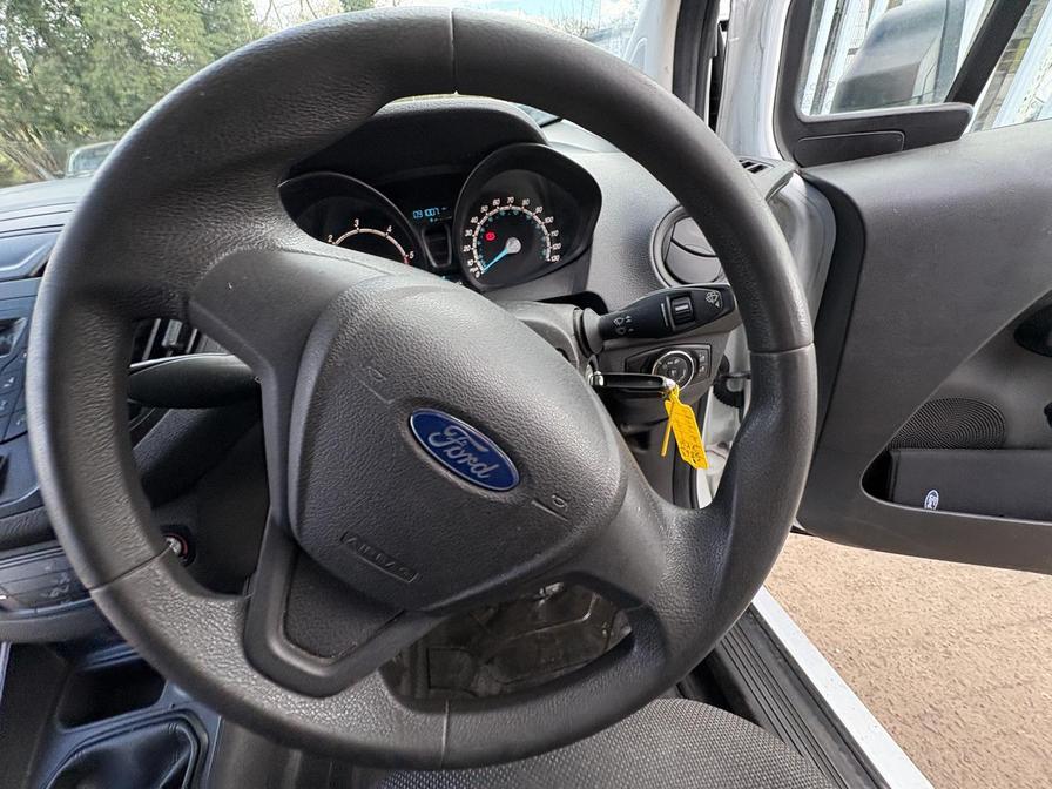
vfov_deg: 85.7
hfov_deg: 102.1
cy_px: 394
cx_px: 526
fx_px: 425
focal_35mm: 14
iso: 125
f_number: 2.2
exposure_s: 1/139
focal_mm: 2.22
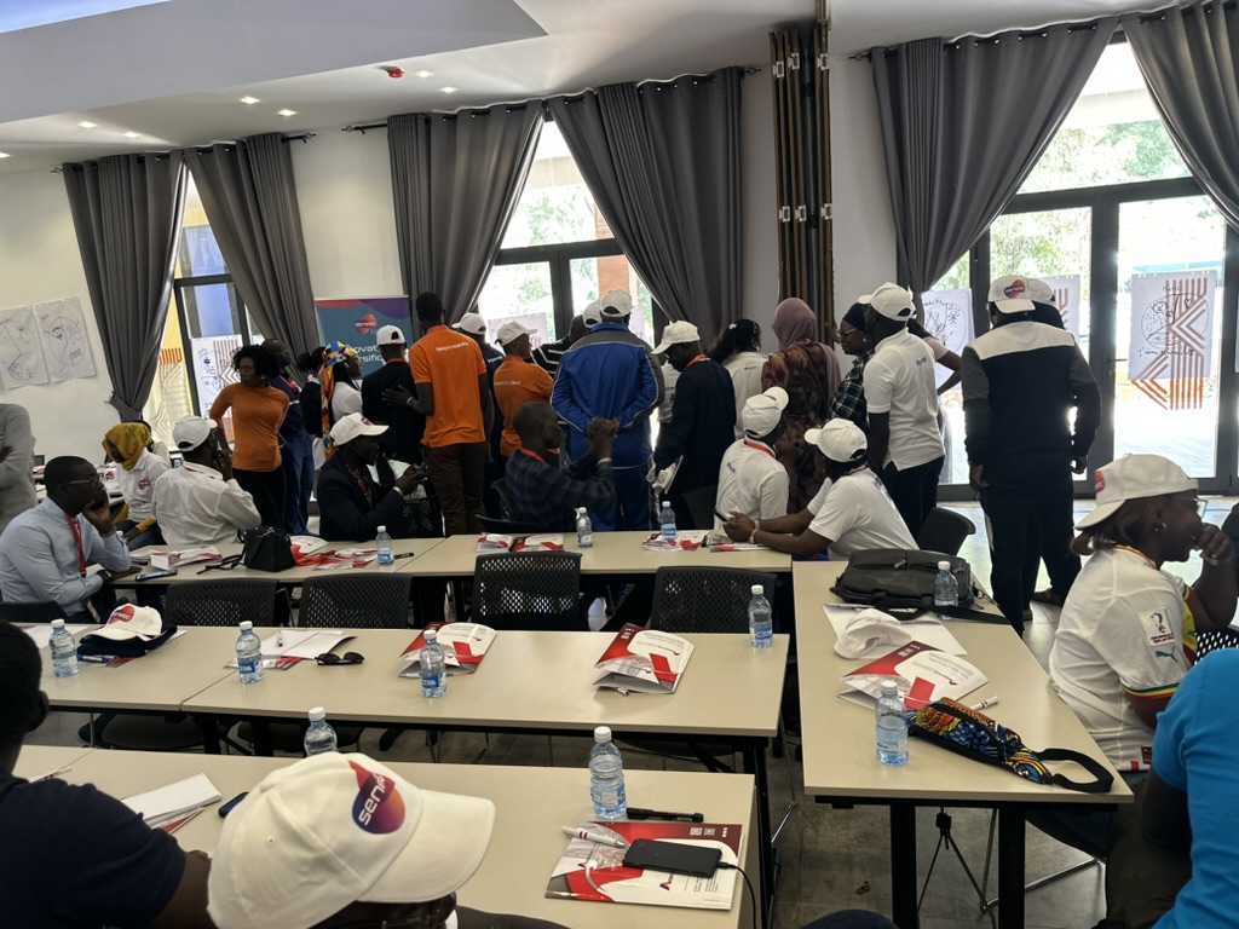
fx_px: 859
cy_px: 464
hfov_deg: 71.6
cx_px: 620
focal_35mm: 24
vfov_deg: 56.8
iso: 160
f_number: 1.78
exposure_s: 1/50
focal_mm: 6.86
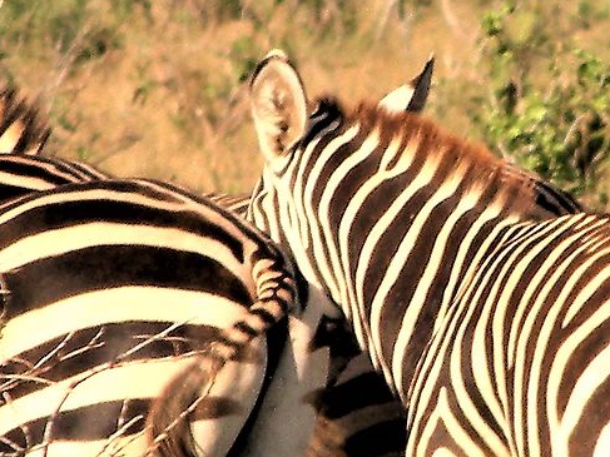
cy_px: 413
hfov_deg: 0.8
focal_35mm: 2394
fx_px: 42176
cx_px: 458
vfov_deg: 0.6
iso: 64
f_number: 5.6
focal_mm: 84.2
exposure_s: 1/408
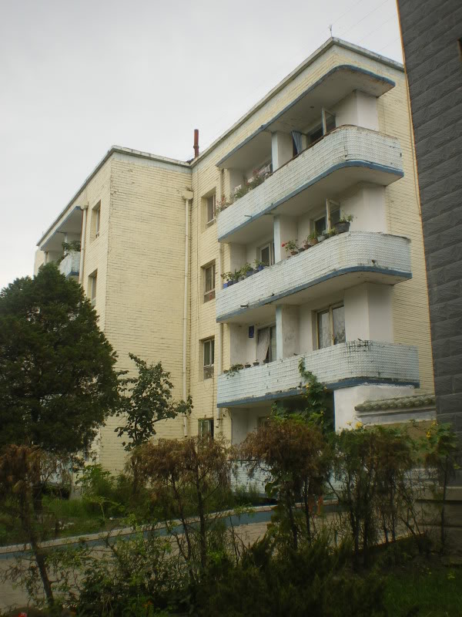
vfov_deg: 51.4
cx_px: 231
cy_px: 308
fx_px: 641
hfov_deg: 39.7
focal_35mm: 36
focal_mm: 6.3
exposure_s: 1/250
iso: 50
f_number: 4.6
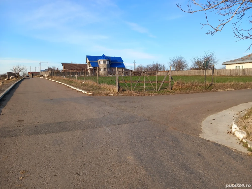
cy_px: 94
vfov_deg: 51.4
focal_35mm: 27
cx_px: 126
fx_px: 197
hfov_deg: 65.3
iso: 20
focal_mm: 4
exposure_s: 1/240
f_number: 1.8
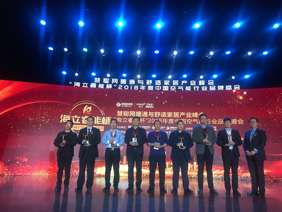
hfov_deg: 61.7
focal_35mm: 29
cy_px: 106
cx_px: 141
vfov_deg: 48.2
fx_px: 236
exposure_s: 1/33
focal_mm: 4.15
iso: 40
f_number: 2.2
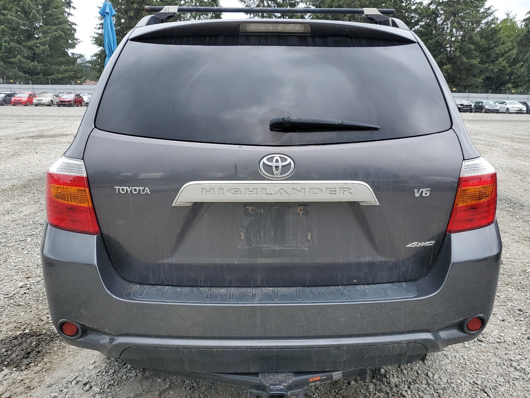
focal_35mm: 31
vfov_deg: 45.4
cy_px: 207
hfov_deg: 58.3
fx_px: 475
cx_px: 278
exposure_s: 1/667
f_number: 1.5
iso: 50
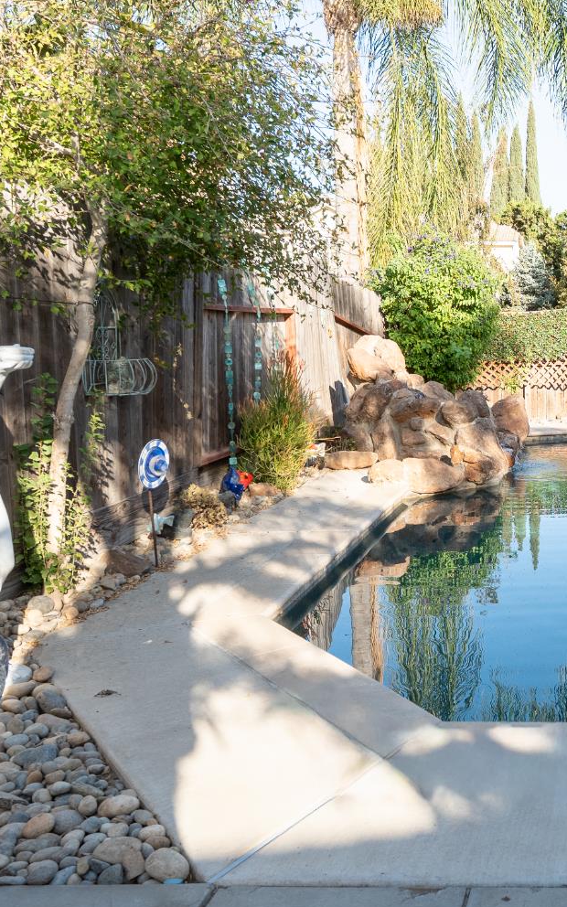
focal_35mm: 37
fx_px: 915
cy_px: 455
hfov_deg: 31.0
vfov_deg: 52.7
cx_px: 611
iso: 200
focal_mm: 16
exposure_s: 1/1000
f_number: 5.6
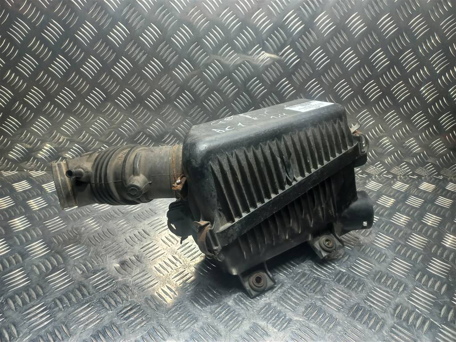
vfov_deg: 54.9
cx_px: 228
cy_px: 171
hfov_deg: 69.4
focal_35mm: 25
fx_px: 329
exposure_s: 1/50
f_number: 1.8
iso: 50
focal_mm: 4.6
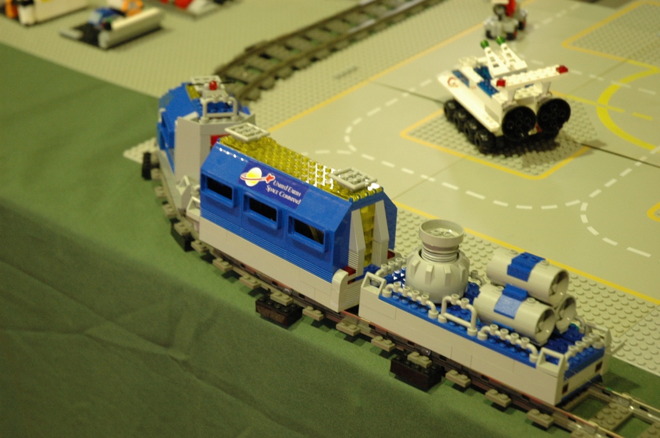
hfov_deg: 26.0
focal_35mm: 78
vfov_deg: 17.4
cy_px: 219
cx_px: 330
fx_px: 1428
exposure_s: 1/13
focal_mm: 52
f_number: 5
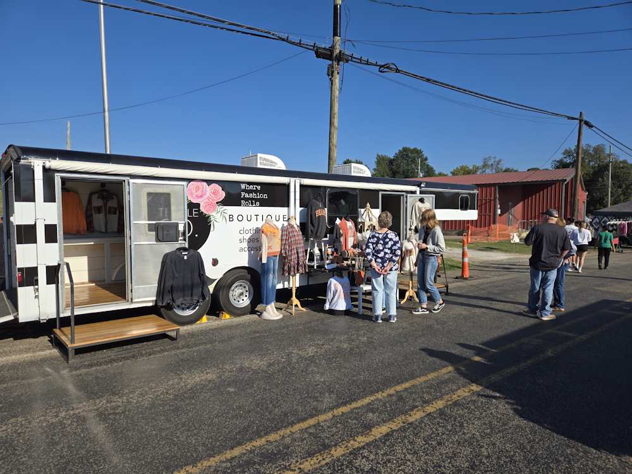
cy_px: 237
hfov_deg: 73.9
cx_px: 316
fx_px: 420
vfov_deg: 58.9
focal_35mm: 23
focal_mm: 5.4
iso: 25
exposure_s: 1/2767
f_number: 1.8
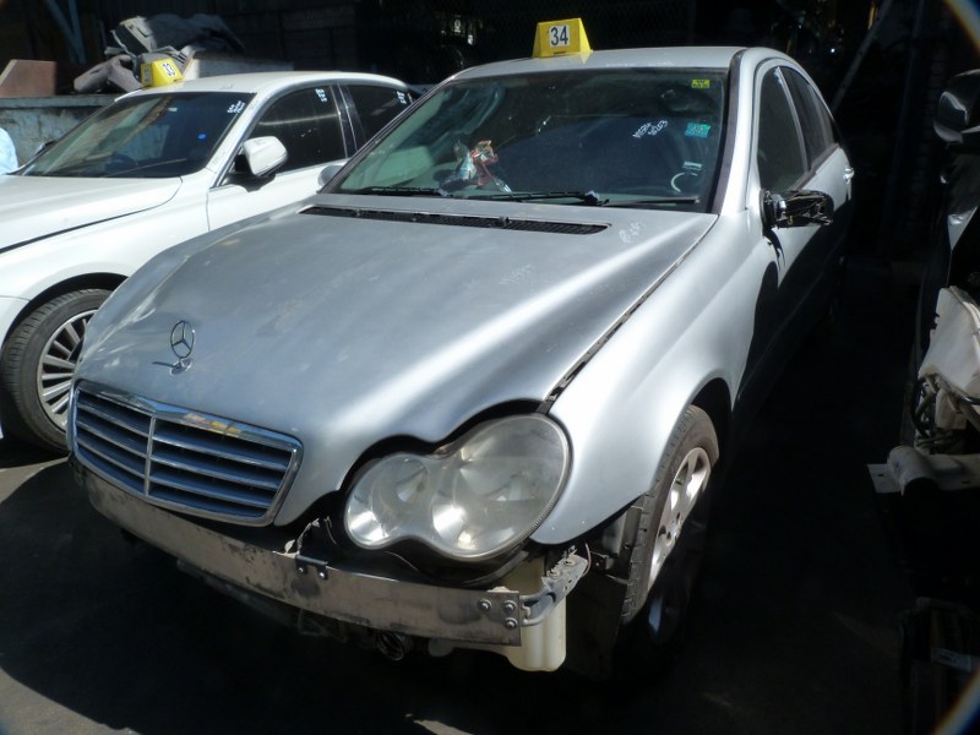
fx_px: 708
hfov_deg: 69.4
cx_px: 490
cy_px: 368
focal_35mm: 25
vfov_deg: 54.9
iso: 125
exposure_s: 1/320
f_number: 5.6
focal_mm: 4.5
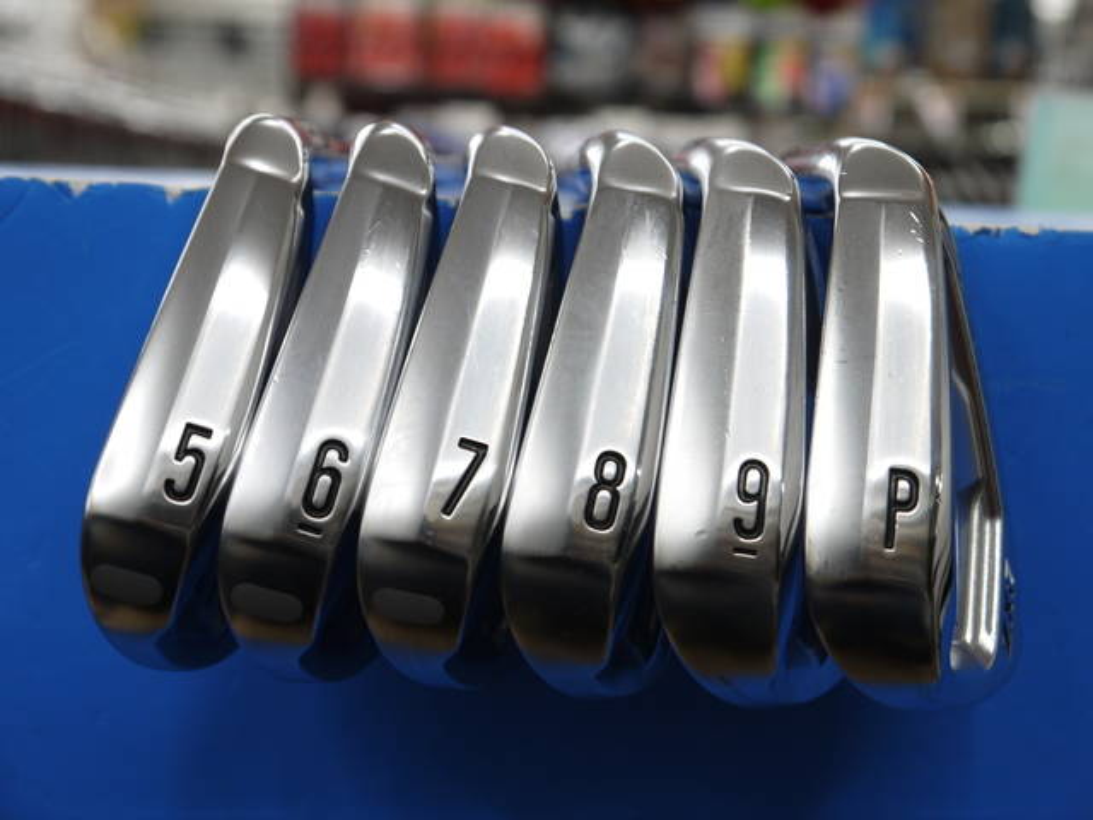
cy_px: 410
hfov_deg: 36.8
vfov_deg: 28.0
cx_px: 546
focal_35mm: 52
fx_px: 1642
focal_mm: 26
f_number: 4.7
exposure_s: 1/60
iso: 200
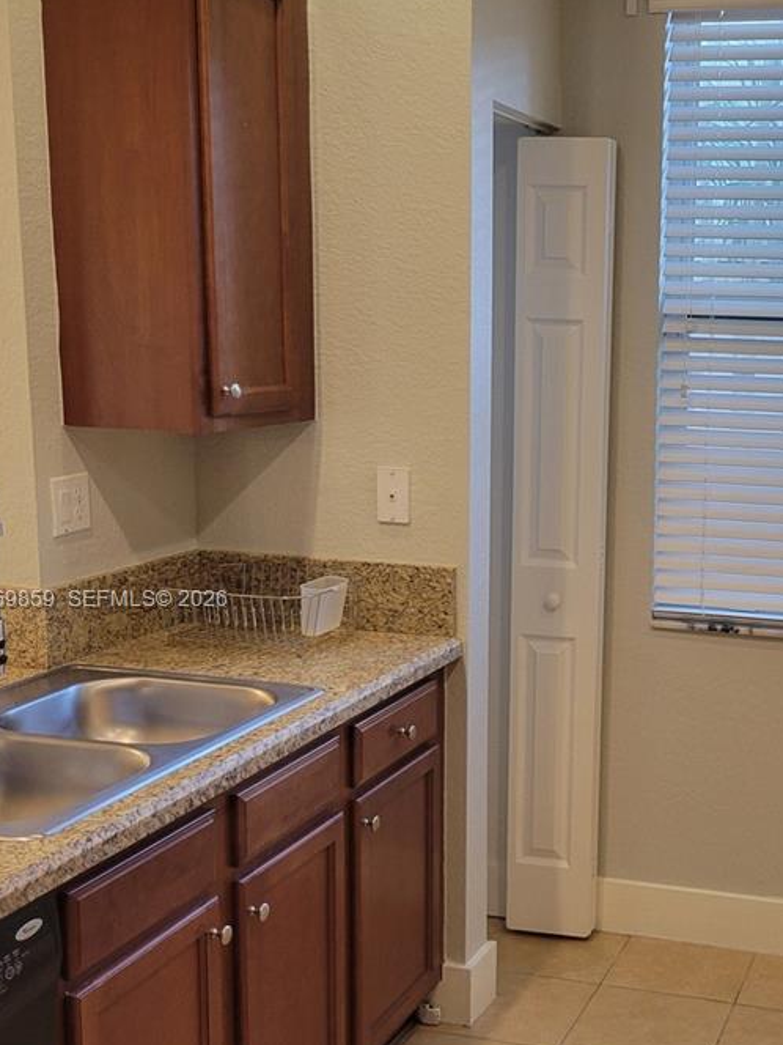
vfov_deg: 40.3
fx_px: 1417
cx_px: 645
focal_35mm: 47
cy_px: 601
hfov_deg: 30.0
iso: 200
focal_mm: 5.4
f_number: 1.8
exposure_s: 1/60
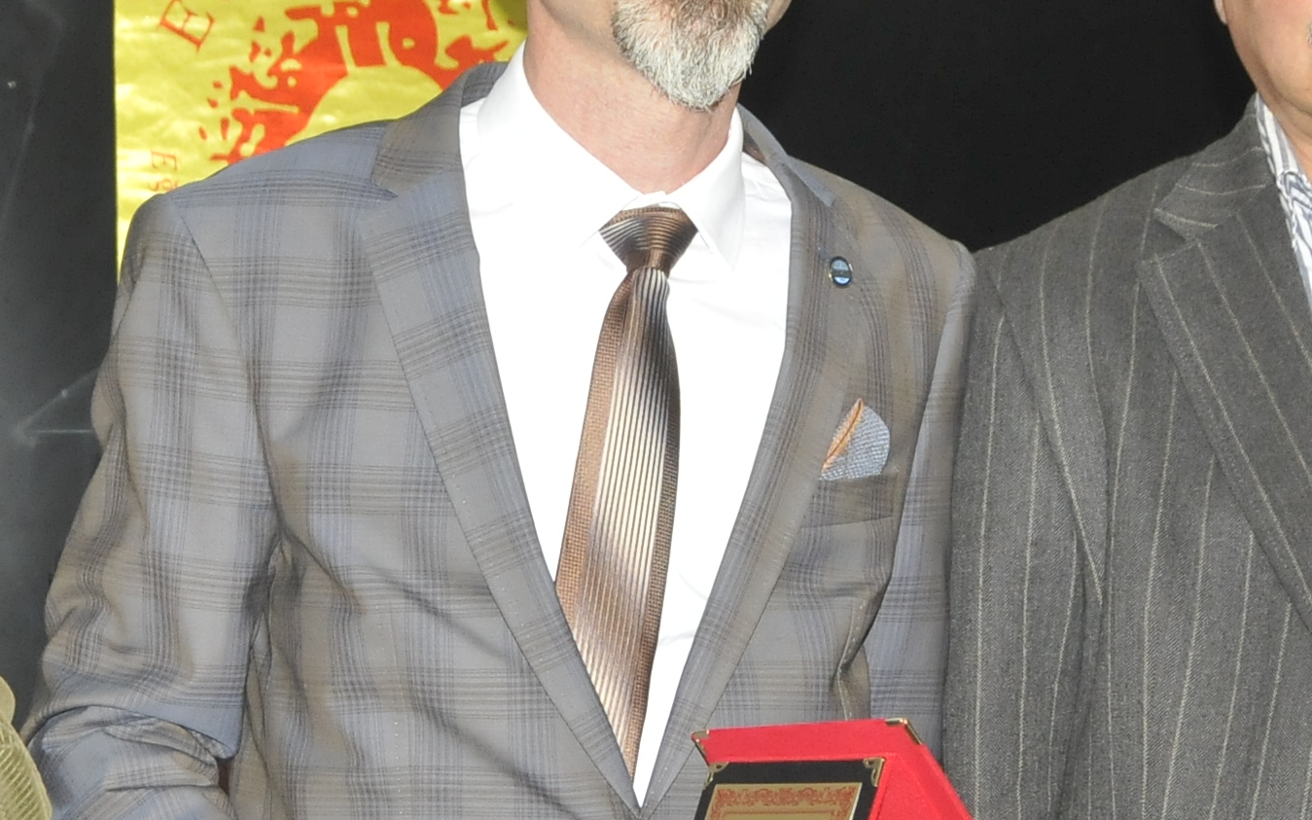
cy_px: 648
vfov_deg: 11.7
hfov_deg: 18.6
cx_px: 449
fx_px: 3991
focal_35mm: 112
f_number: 5
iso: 800
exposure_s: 1/60
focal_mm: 23
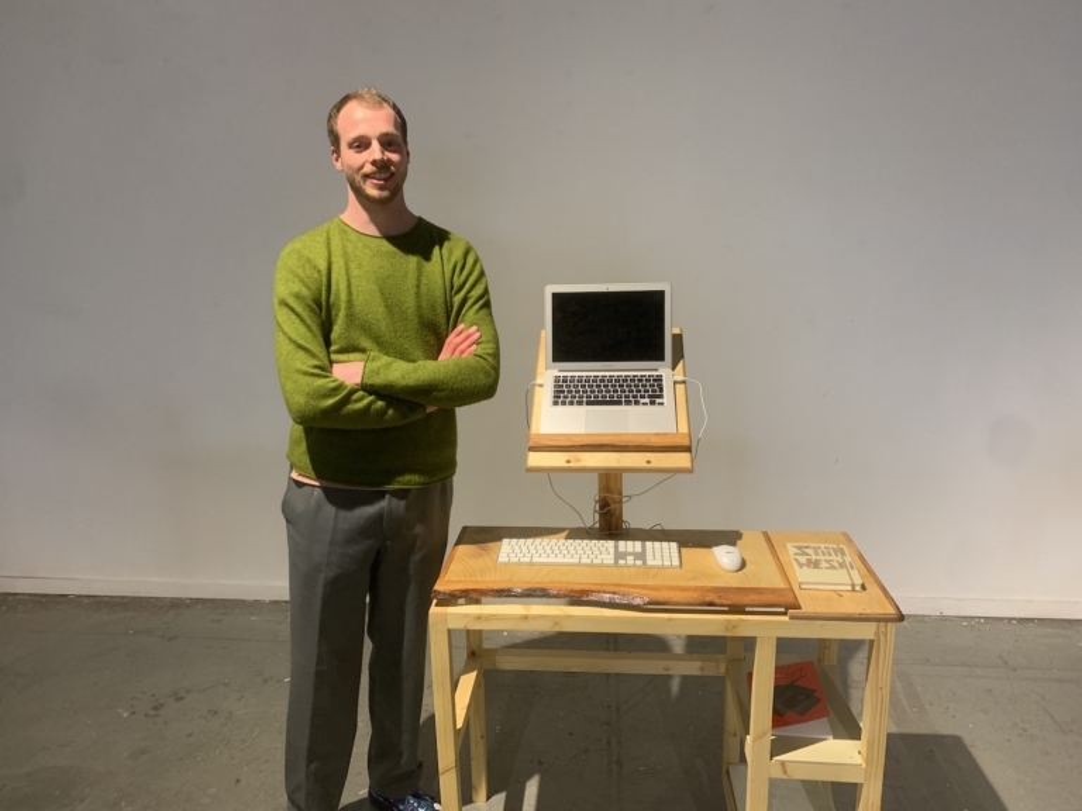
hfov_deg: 67.3
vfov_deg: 53.1
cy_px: 406
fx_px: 813
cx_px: 541
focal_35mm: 26
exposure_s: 1/60
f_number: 1.8
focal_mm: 4.25
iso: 250
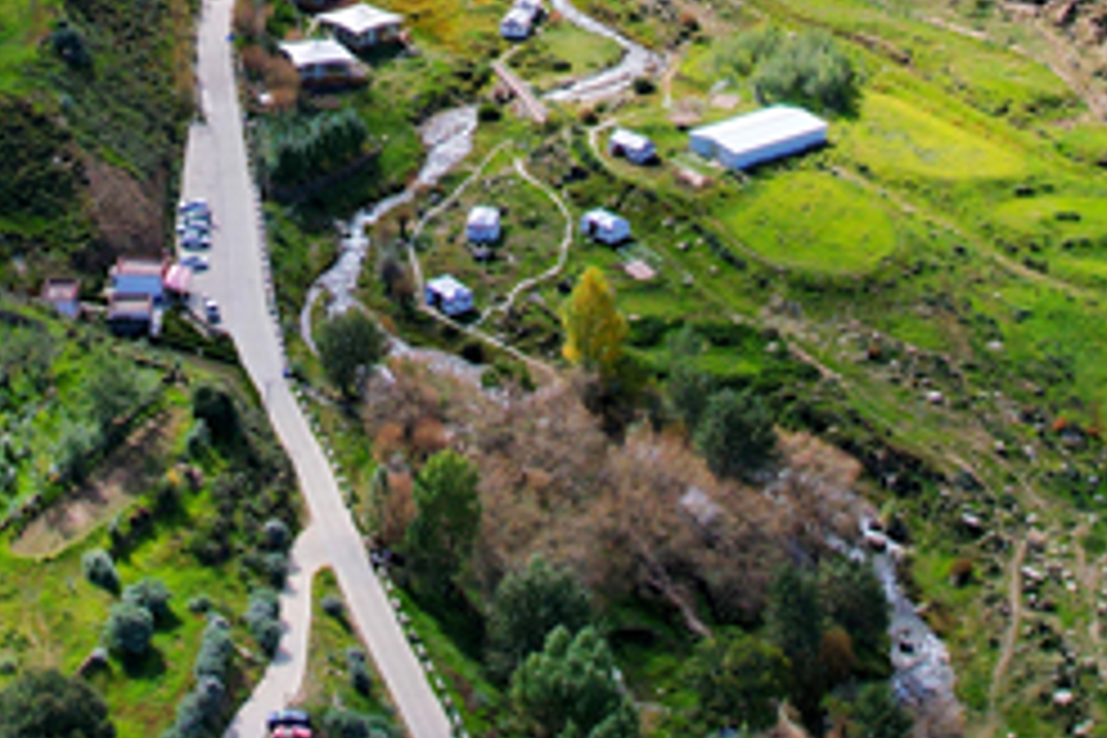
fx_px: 2368
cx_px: 288
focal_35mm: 77
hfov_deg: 26.0
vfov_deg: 15.6
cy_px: -515
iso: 100
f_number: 2.8
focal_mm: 8.38
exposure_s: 1/1250
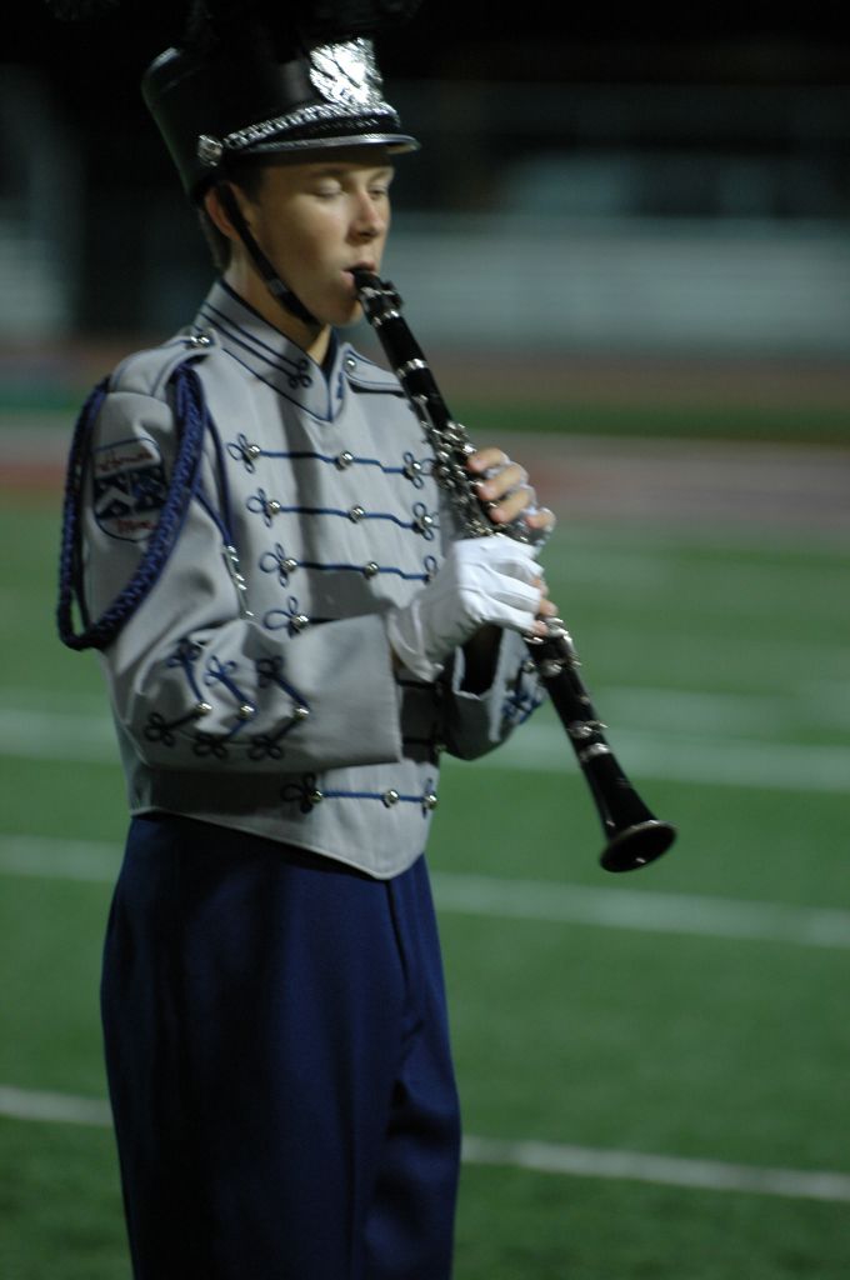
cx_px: 425
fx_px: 10653
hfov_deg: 4.6
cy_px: 640
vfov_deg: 6.9
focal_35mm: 300
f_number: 2.8
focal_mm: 200
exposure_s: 1/60
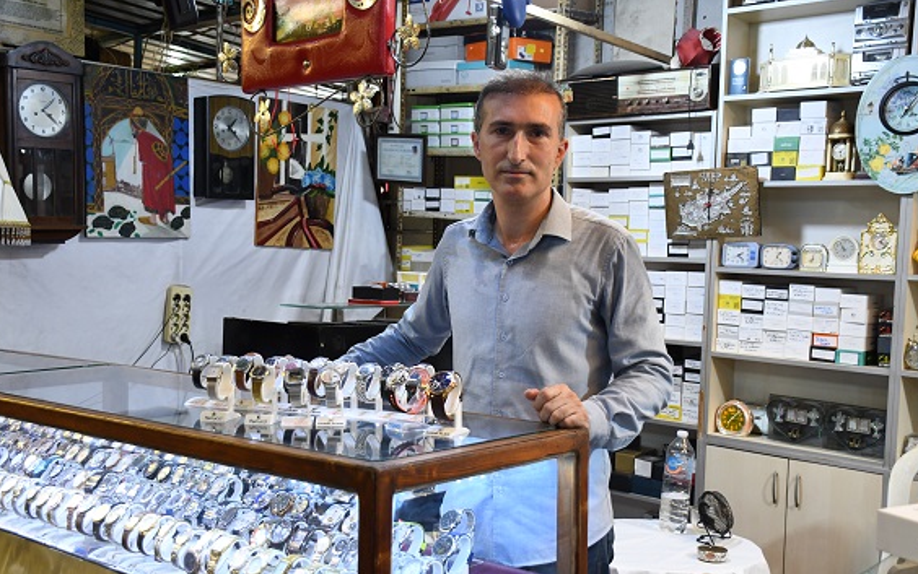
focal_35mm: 39
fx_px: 976
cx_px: 451
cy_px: 278
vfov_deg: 32.8
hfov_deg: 50.4
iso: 640
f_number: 4.5
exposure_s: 1/30
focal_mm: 24
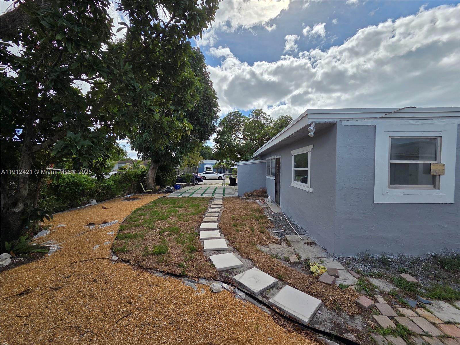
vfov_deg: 89.9
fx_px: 173
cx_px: 230
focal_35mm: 13
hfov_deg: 106.2
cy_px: 172
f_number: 2.2
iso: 50
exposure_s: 1/2436
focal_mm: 2.2
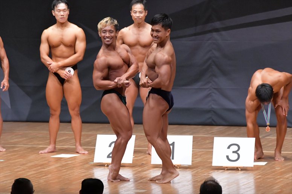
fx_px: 2311
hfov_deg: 7.2
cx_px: 146
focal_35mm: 285
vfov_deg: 4.8
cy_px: 97
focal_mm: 190
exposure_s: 1/400
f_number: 5.6
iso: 8000
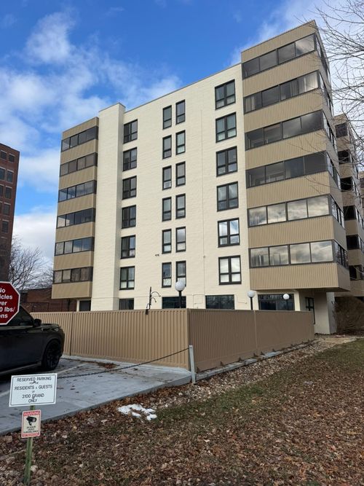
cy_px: 243
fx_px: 337
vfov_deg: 71.6
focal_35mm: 24
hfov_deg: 56.8
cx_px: 182
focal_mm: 6.76
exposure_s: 1/3597
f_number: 1.78
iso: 80
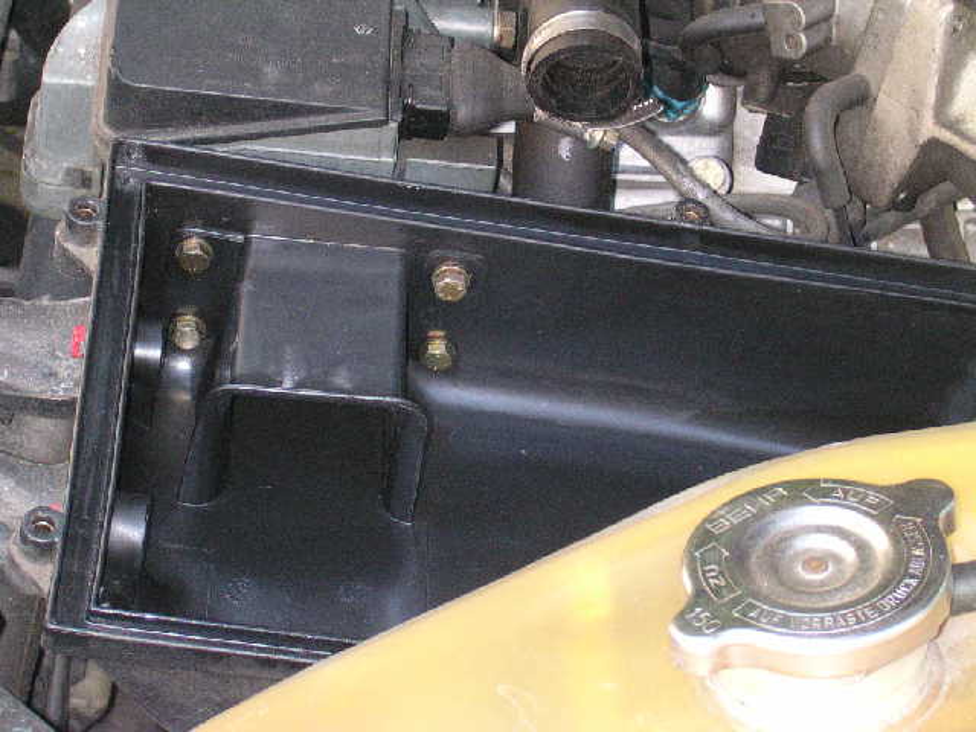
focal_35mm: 111
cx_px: 488
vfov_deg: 13.3
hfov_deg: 17.7
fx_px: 3130
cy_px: 366
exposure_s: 1/60
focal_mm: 16.8
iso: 400
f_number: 4.8
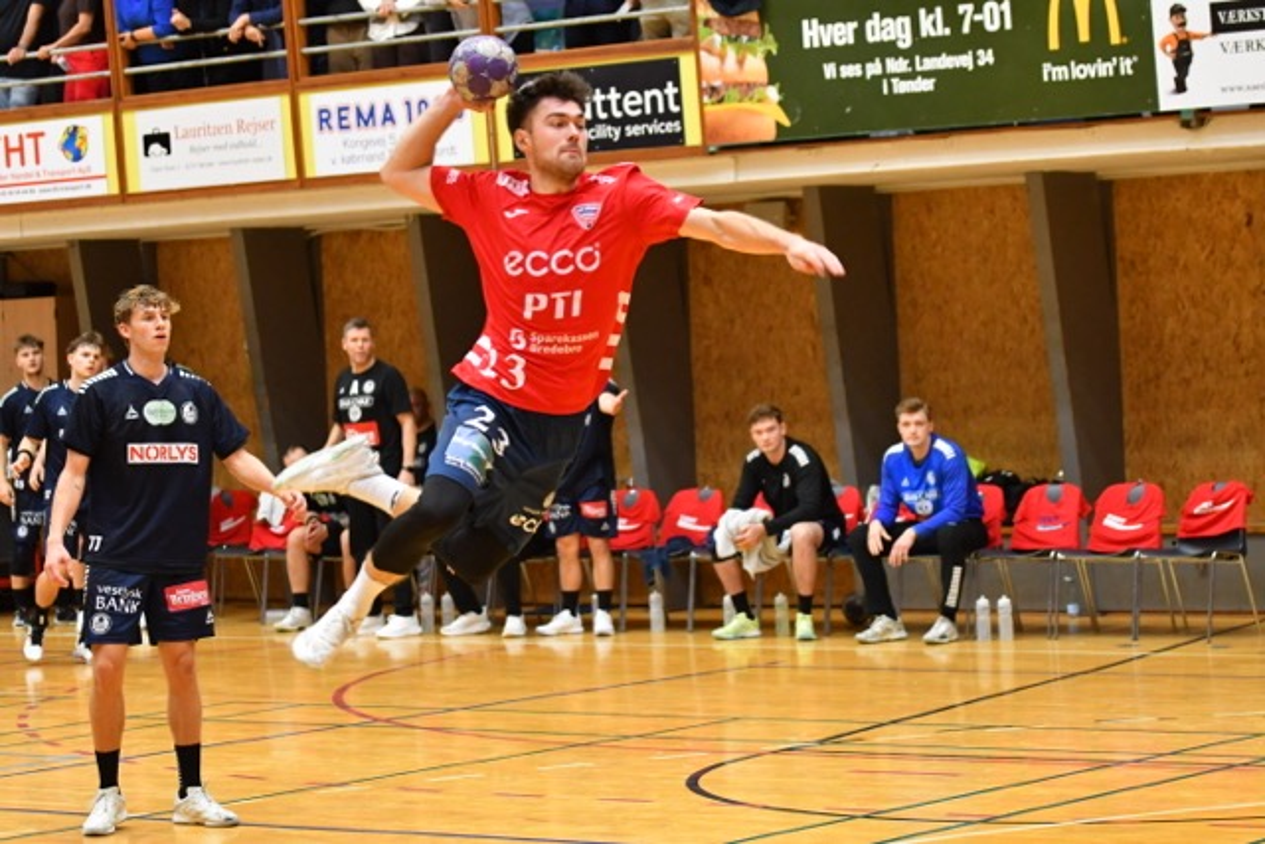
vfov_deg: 12.2
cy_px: 422
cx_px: 632
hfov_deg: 18.3
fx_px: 3936
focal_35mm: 112
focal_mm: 75
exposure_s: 1/500
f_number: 2.8
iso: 3600
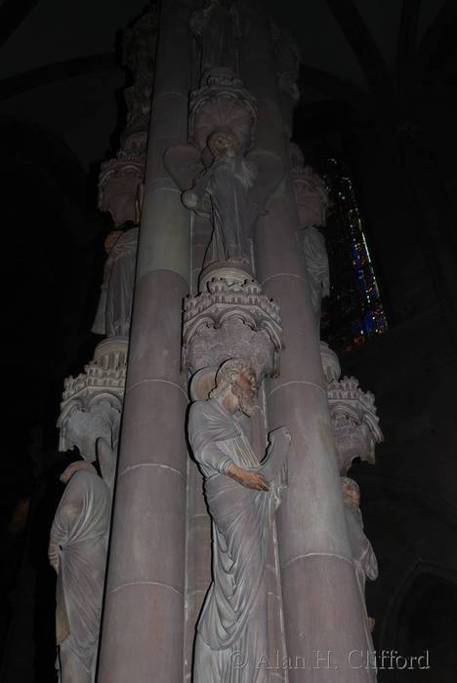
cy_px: 342
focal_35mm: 40
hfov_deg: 33.1
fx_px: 770
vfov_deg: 47.9
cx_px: 228
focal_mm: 27
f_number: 4
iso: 160
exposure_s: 1/60
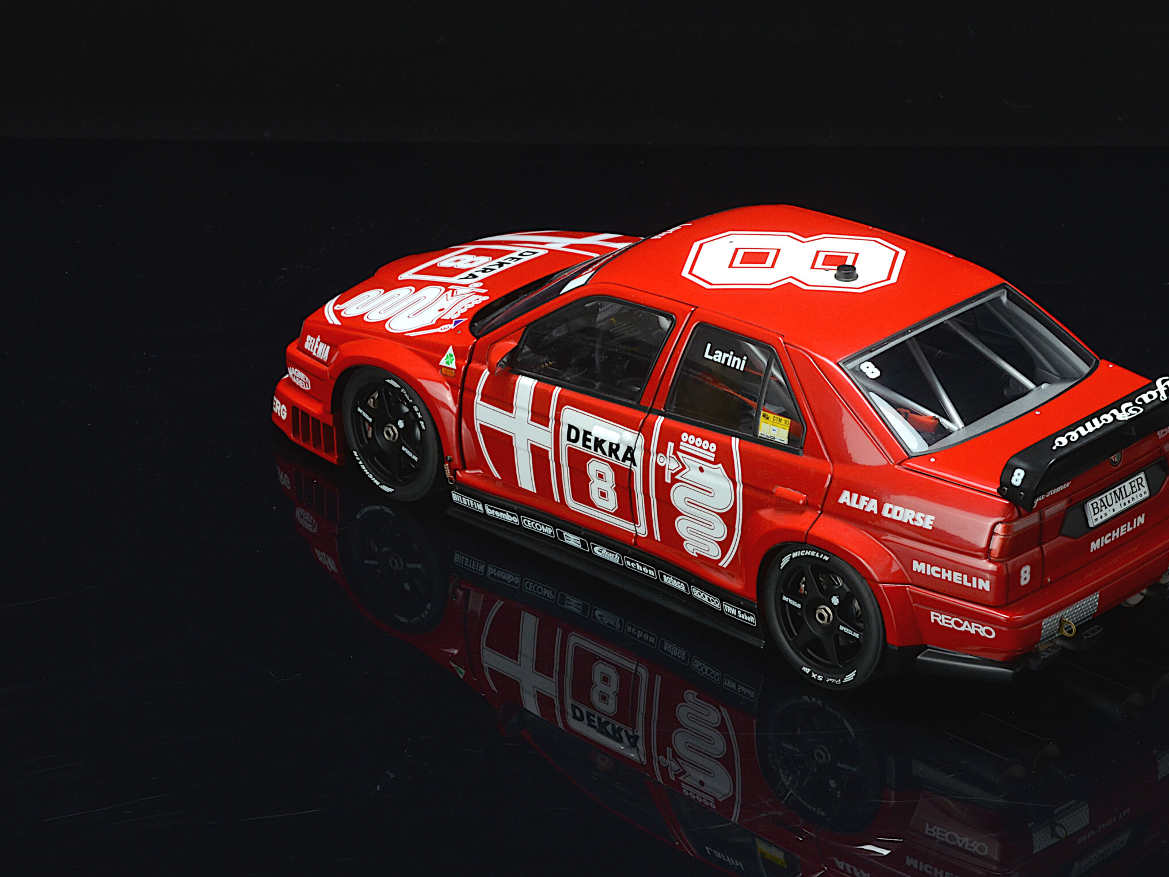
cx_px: 718
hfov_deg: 15.5
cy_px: 475
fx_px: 4289
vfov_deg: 11.7
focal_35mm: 127
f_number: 20
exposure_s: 1/8
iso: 800
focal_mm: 70
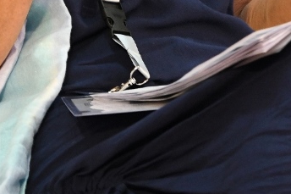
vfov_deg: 1.0
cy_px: -240
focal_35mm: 1396
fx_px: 11278
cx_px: -19
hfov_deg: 1.5
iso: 2000
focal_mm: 300
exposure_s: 1/125
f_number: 5.6
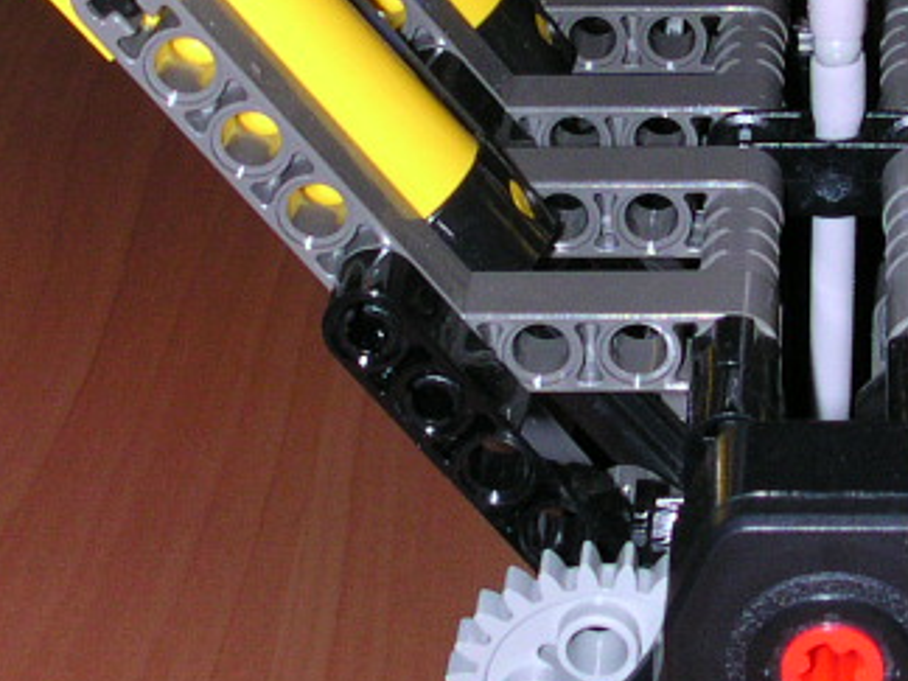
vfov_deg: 12.7
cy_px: 317
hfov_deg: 16.8
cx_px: 580
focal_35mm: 117
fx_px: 3069
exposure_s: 1/60
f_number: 4.5
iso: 100
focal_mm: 5.6
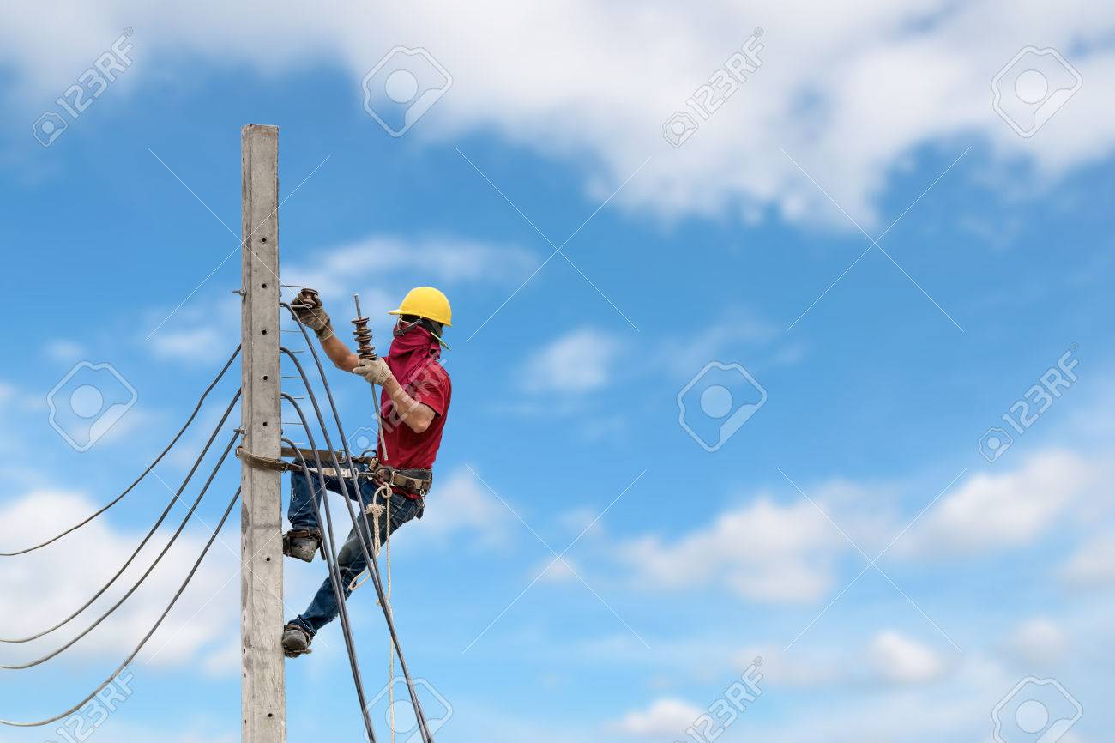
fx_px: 1208
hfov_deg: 49.6
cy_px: 372
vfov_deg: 34.2
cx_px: 558
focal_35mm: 39
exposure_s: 1/60
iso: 100
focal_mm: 26
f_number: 22
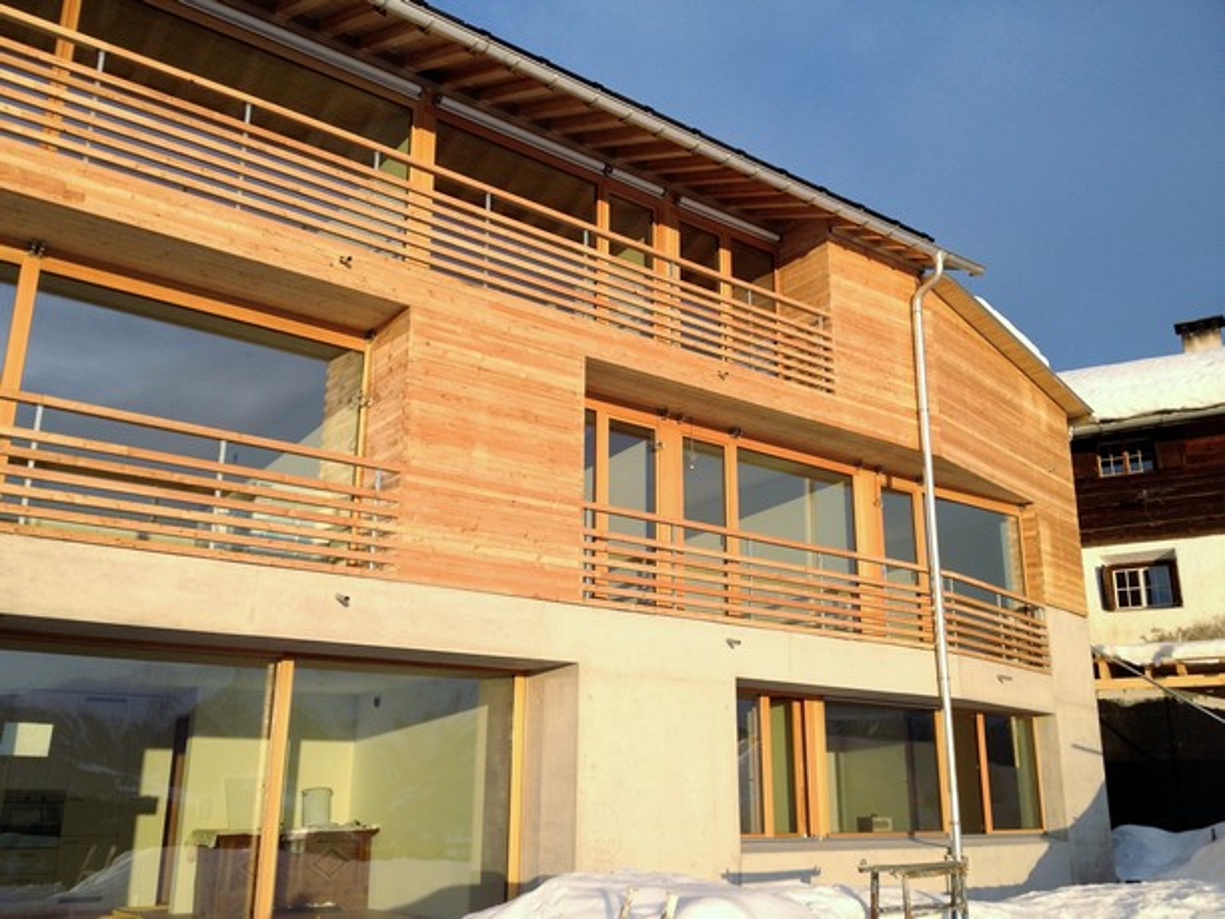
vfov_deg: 40.7
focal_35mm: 35
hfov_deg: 52.6
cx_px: 612
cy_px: 460
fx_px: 1239
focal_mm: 4.28
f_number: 2.4
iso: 64
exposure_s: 1/756
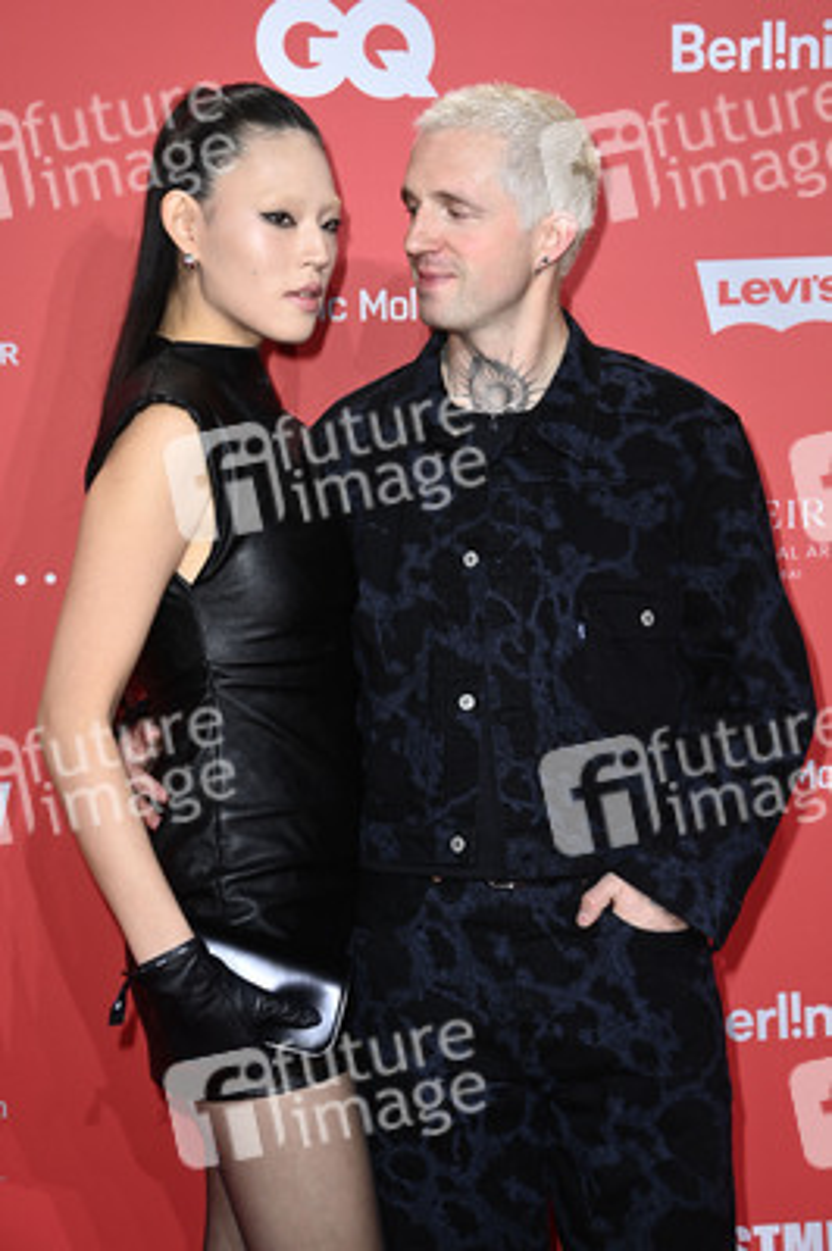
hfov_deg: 18.9
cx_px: 416
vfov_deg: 28.1
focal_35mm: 72
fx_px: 2500
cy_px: 626
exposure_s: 1/250
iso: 1000
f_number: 5.6
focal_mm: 72
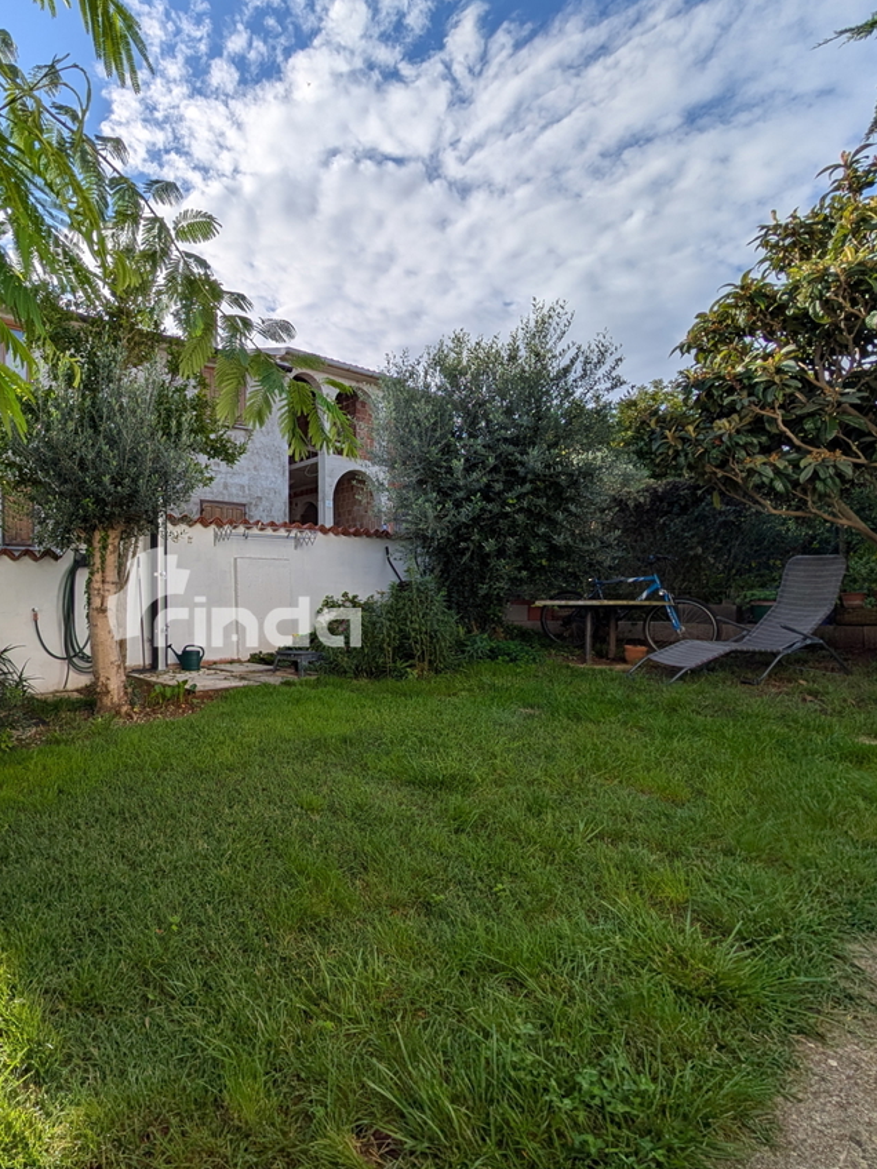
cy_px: 596
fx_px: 574
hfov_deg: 70.4
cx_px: 234
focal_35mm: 17
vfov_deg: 91.0
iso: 55
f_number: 1.7
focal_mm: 2.02
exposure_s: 1/4184
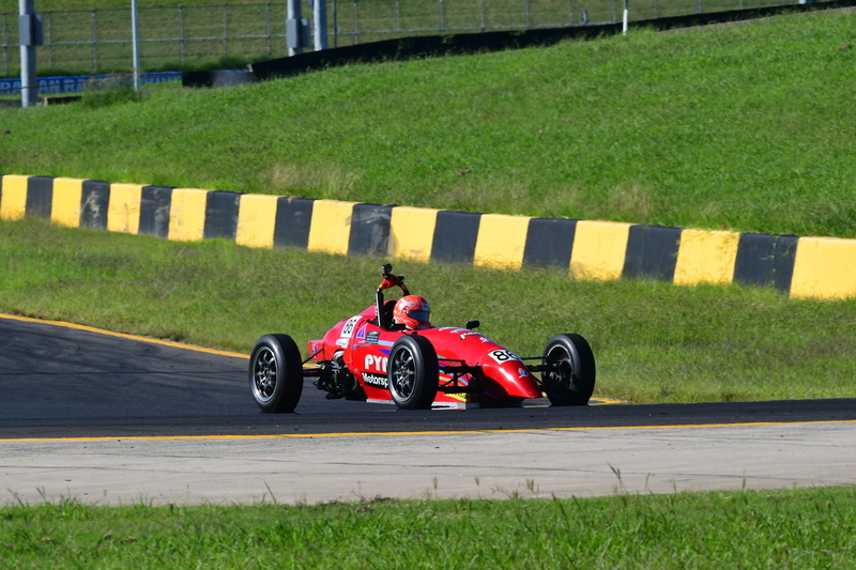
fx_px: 11767
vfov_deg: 2.8
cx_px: 428
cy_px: 285
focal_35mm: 495
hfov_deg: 4.2
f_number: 13
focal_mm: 330
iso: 500
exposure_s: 1/640
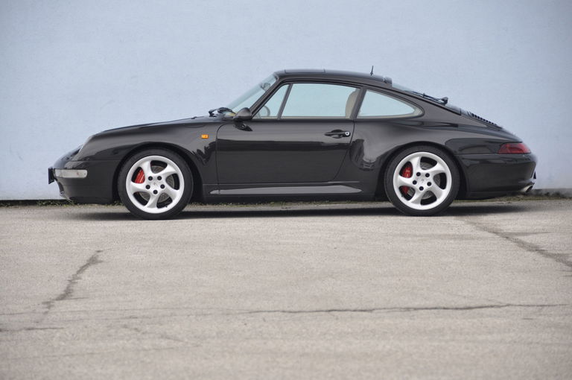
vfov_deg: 8.3
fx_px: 2618
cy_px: 190
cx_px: 286
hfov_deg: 12.5
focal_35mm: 165
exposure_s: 1/125
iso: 500
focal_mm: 110
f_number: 5.6
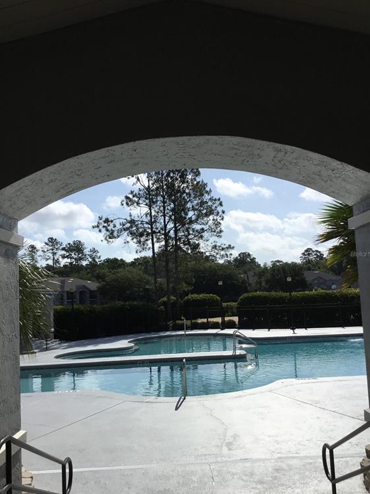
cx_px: 190
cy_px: 254
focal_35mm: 32
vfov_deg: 56.8
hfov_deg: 44.2
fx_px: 456
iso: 25
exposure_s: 1/3546
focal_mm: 3.3
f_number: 2.4
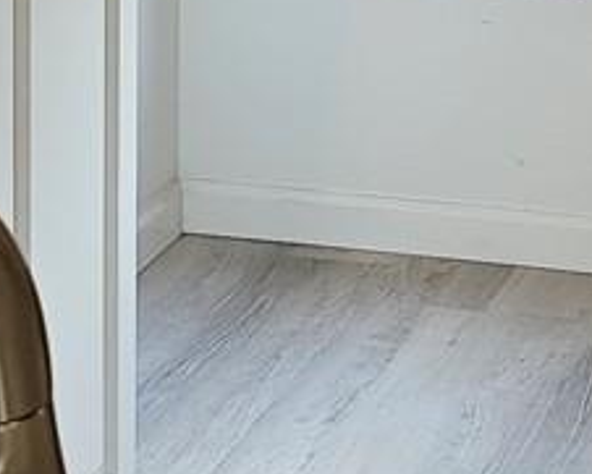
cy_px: -270
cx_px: 922
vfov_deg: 9.4
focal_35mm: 159
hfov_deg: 11.6
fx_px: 2787
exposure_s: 1/60
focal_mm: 6.3
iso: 40
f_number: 1.7
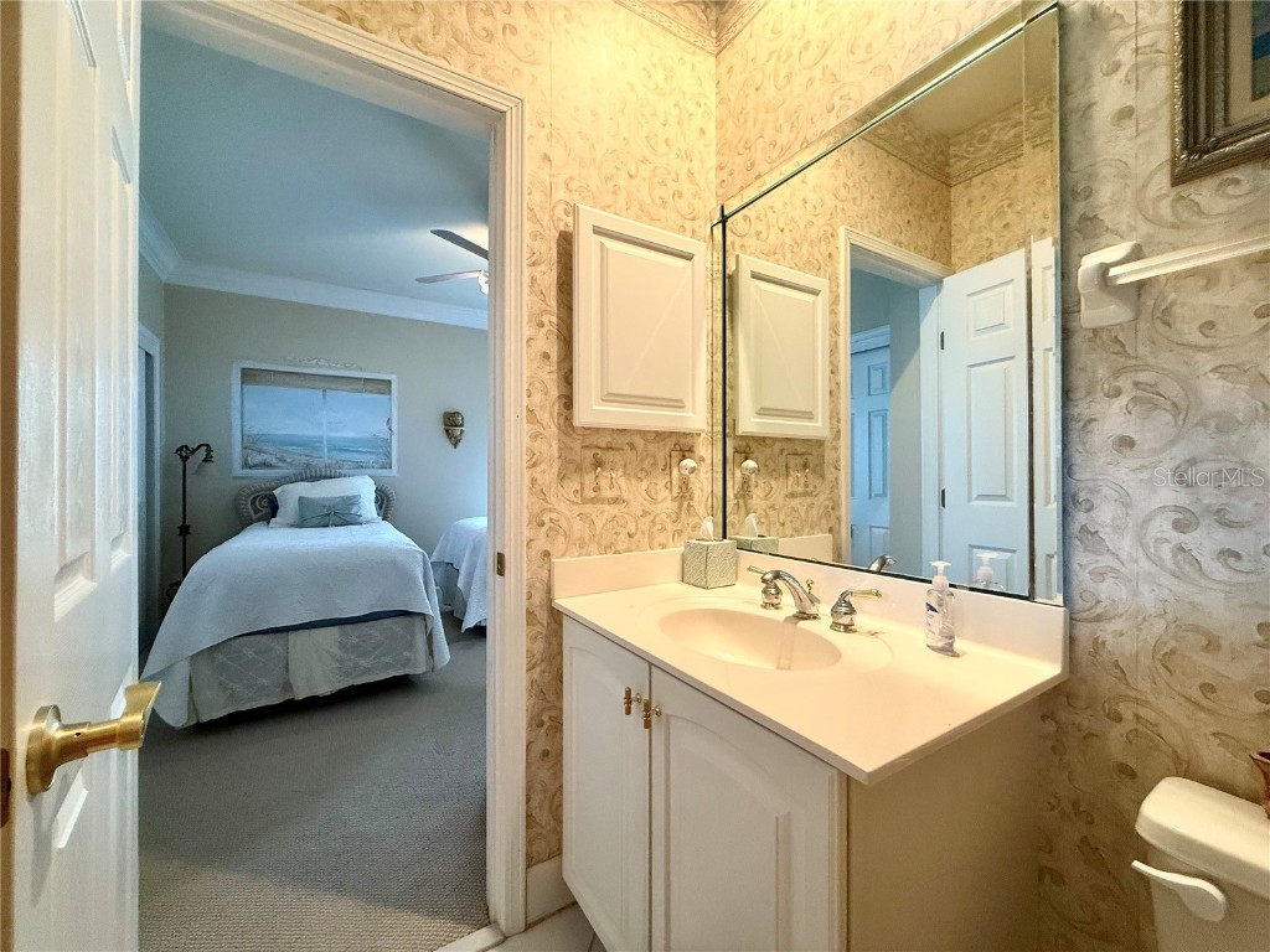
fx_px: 514
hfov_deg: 102.1
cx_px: 635
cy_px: 476
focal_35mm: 14
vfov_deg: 85.7
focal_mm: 2.22
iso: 320
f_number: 2.2
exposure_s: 1/60
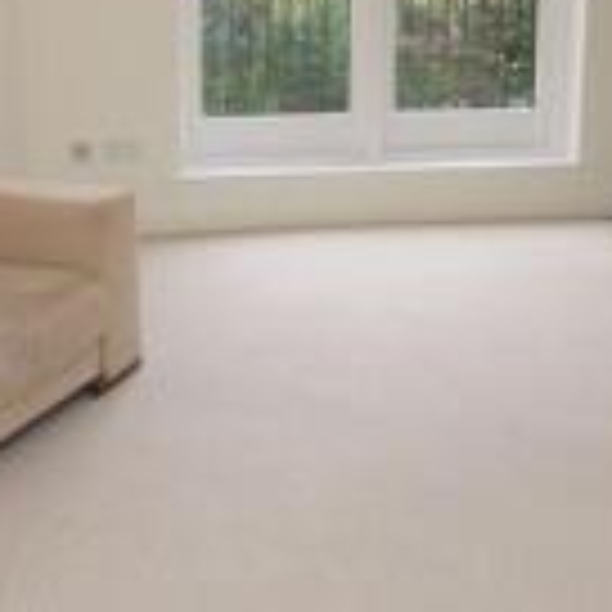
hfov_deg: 25.3
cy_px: 124
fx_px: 1360
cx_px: 259
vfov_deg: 24.9
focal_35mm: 68
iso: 100
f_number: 4
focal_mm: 9
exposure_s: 1/60
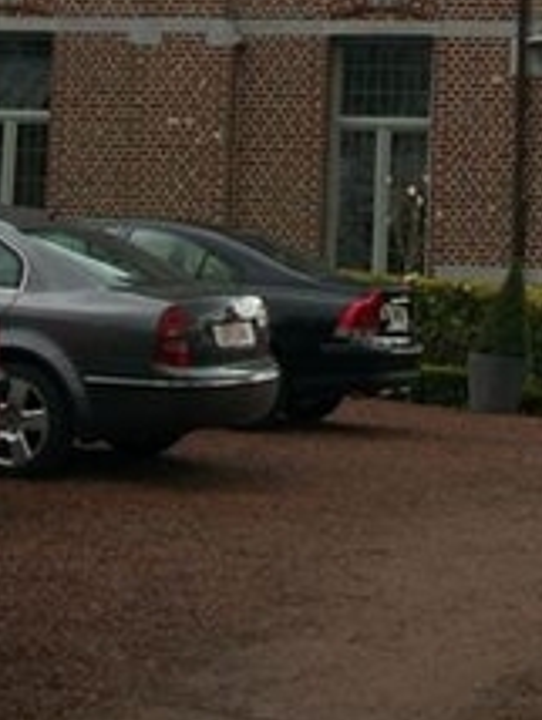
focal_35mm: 112
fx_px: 2334
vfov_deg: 16.6
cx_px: 370
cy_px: -202
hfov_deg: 13.2
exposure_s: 1/60
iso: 80
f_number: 9.9
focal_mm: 7.1
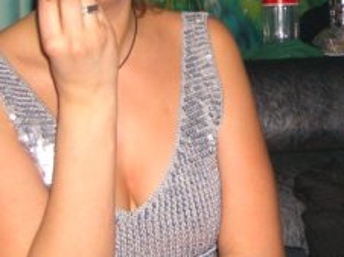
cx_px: 286
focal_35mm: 101
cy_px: 11
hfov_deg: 19.2
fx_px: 1003
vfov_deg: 14.4
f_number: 2.8
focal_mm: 7.9
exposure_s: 1/60
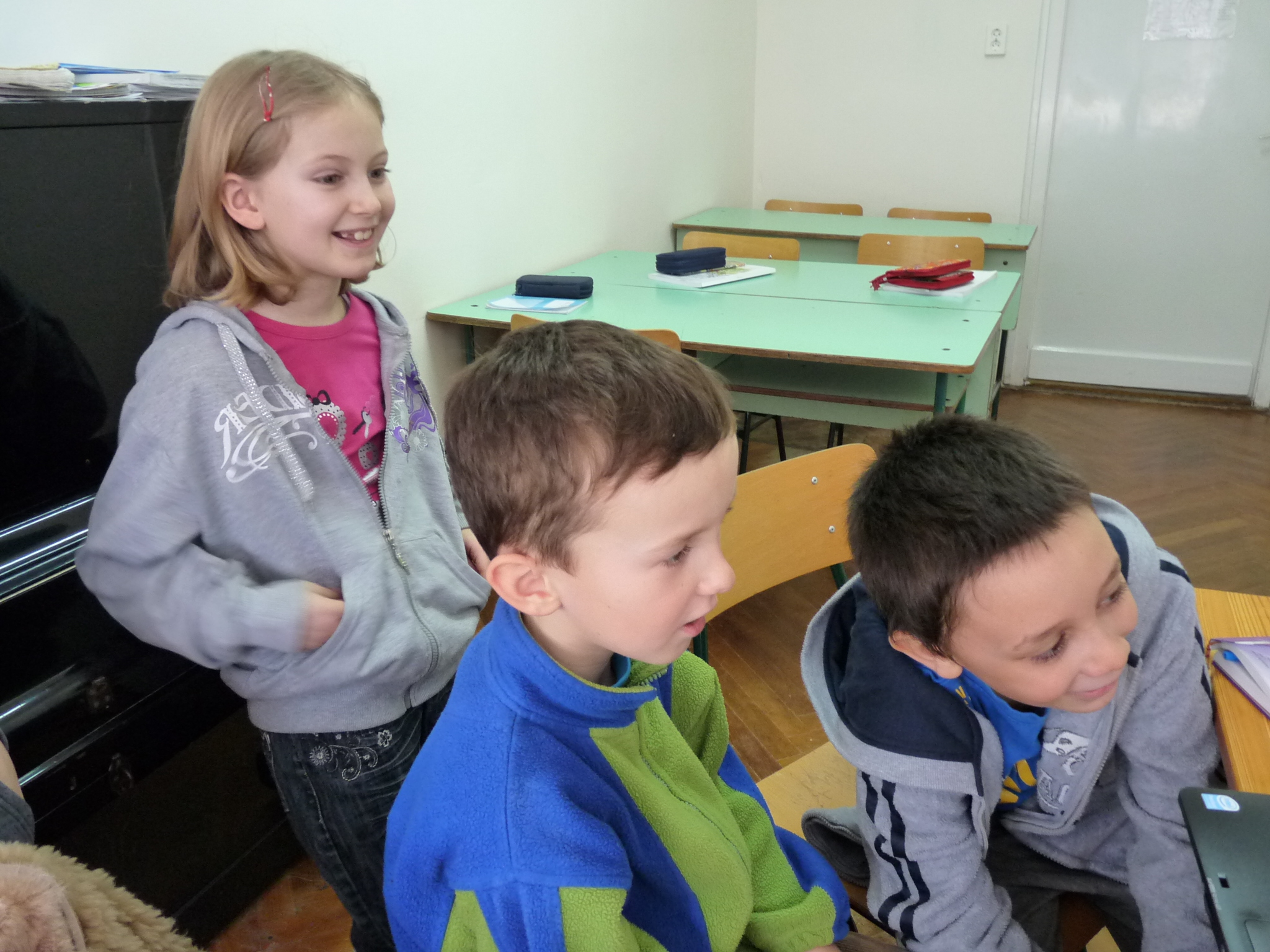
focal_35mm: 27
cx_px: 635
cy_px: 476
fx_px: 991
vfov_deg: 51.4
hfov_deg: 65.3
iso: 400
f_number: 2.8
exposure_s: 1/25
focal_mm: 4.8
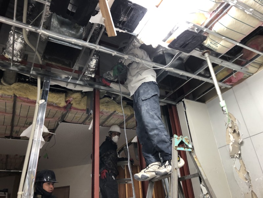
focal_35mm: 28
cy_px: 99
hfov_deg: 63.4
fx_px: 213
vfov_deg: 49.7
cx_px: 132
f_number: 1.8
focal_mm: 3.99
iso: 50
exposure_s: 1/15
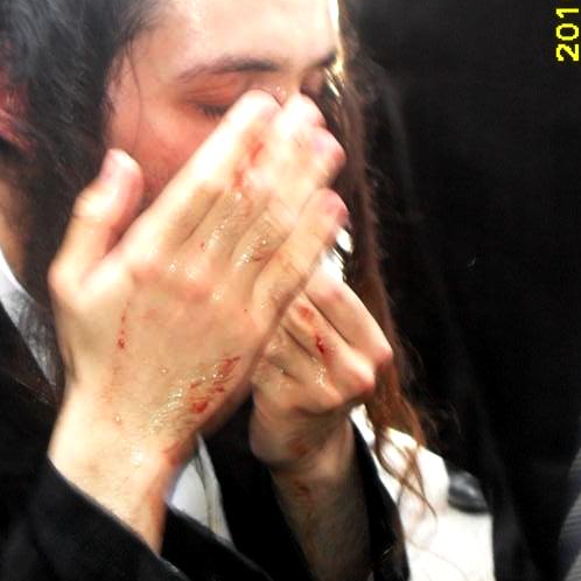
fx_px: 1310
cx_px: 205
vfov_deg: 25.0
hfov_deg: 24.9
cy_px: 253
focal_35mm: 69
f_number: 2.8
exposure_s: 1/45
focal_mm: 6.3
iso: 160
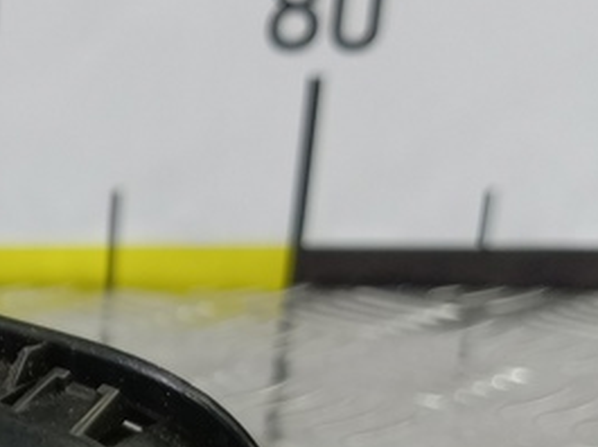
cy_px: 625
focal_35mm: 89
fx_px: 1535
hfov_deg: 19.8
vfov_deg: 15.5
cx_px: -237
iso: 145
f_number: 1.6
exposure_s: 1/50
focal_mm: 4.11
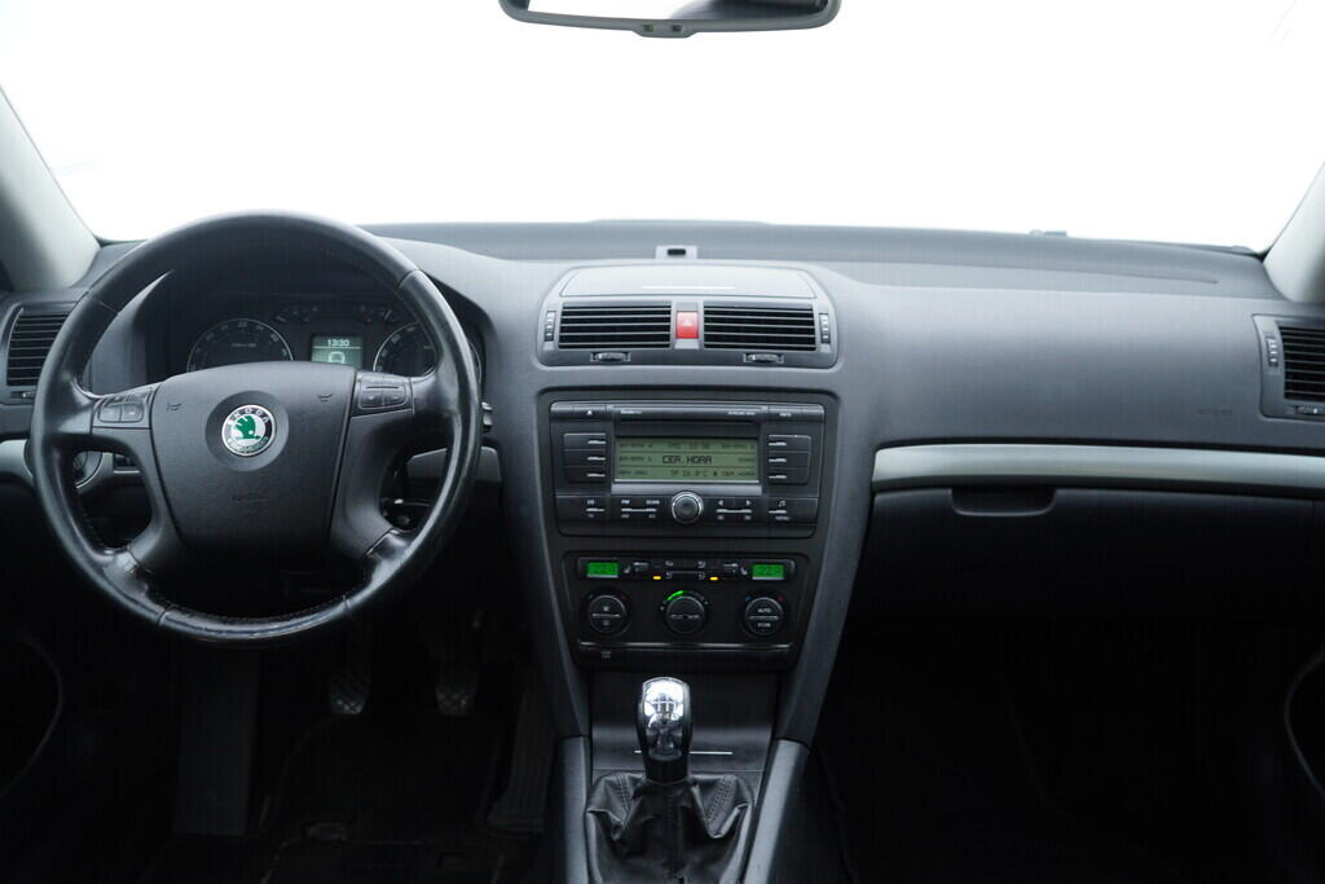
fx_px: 1325
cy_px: 442
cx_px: 662
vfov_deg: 36.9
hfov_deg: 53.1
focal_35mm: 36
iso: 200
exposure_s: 1/40
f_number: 2.8
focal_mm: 24
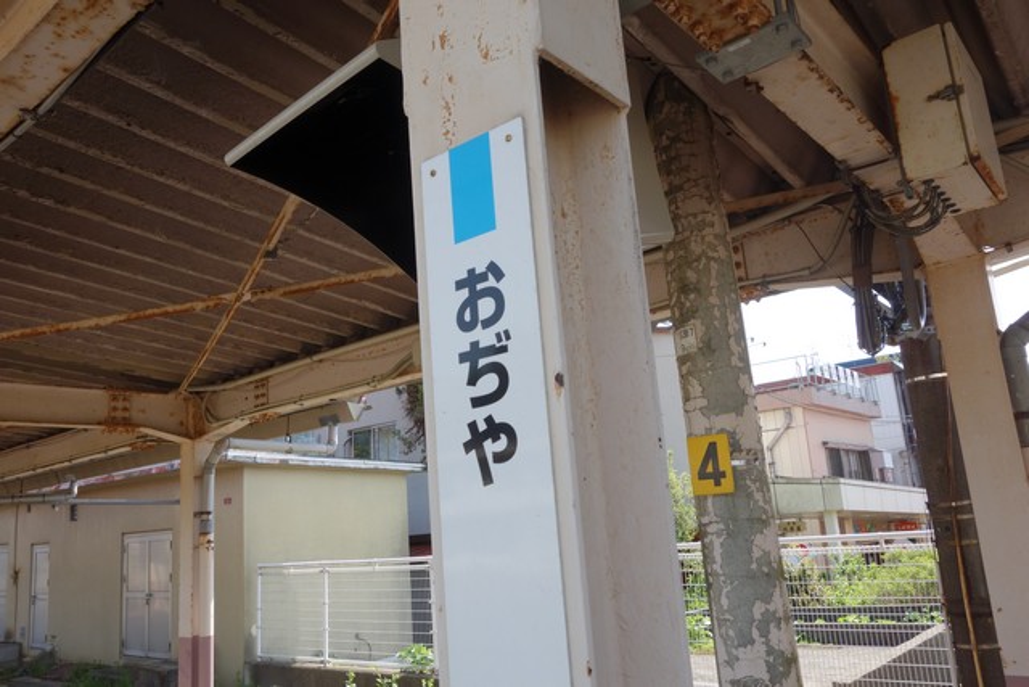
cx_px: 514
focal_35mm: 28
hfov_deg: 65.5
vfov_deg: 46.4
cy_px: 344
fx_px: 800
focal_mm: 10.4
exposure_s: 1/160
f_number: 5.6
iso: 125
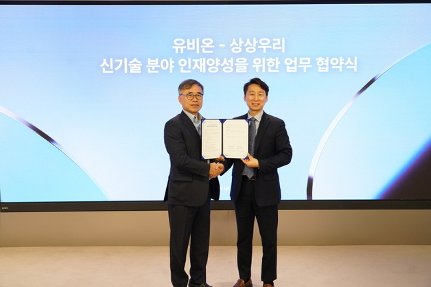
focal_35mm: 34
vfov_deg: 38.8
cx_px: 216
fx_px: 407
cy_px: 144
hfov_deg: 55.8
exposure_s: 1/80
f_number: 4
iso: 800
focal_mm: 34
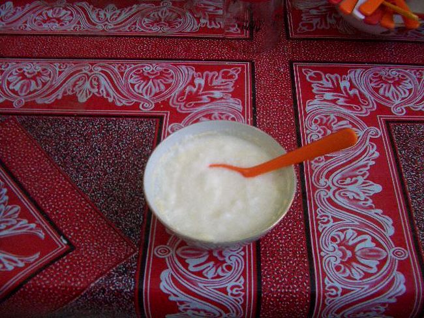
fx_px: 429
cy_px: 159
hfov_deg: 52.6
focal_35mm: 35
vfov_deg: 40.7
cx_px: 212
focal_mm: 5.8
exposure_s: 1/125
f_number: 2.6
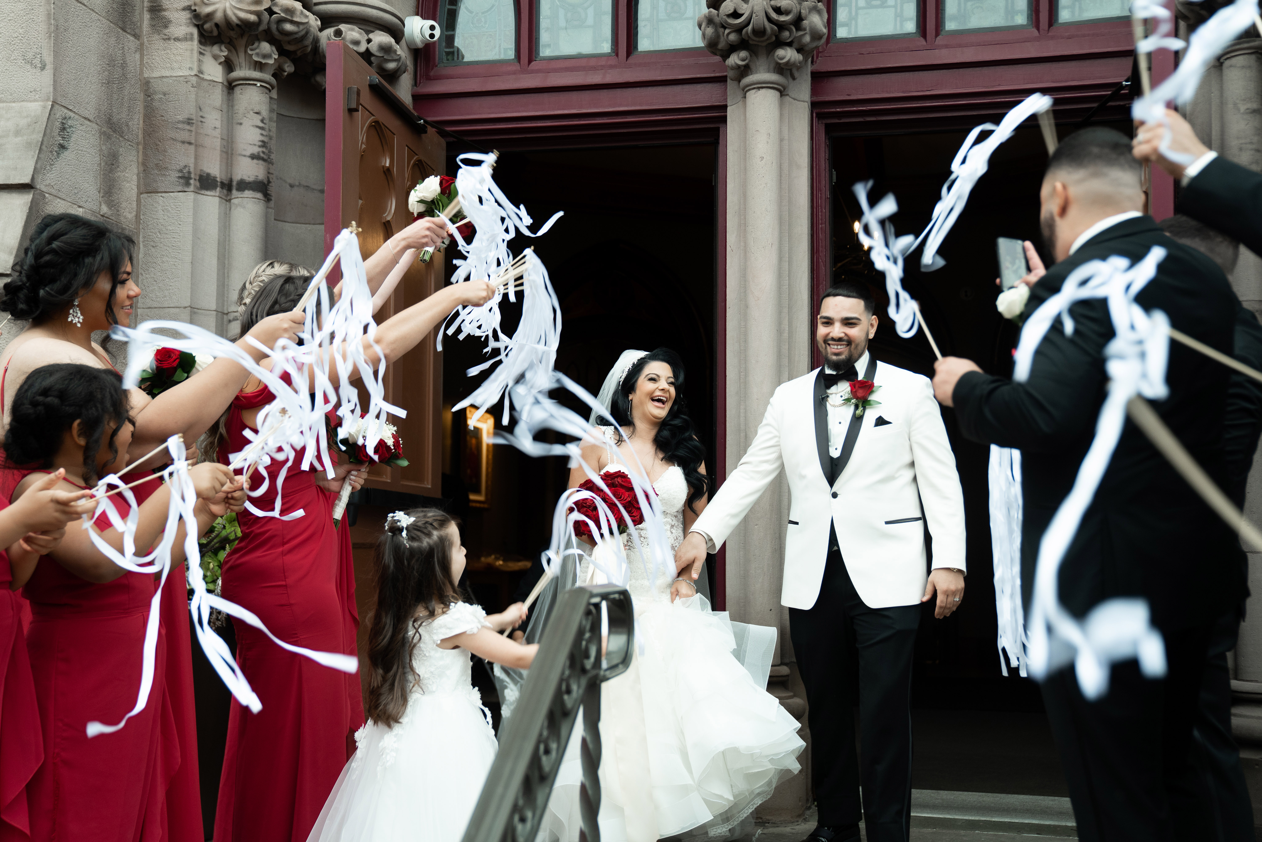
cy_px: 421
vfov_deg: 32.6
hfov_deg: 47.4
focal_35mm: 41
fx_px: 1437
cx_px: 631
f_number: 2.8
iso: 640
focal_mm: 41
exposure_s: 1/200
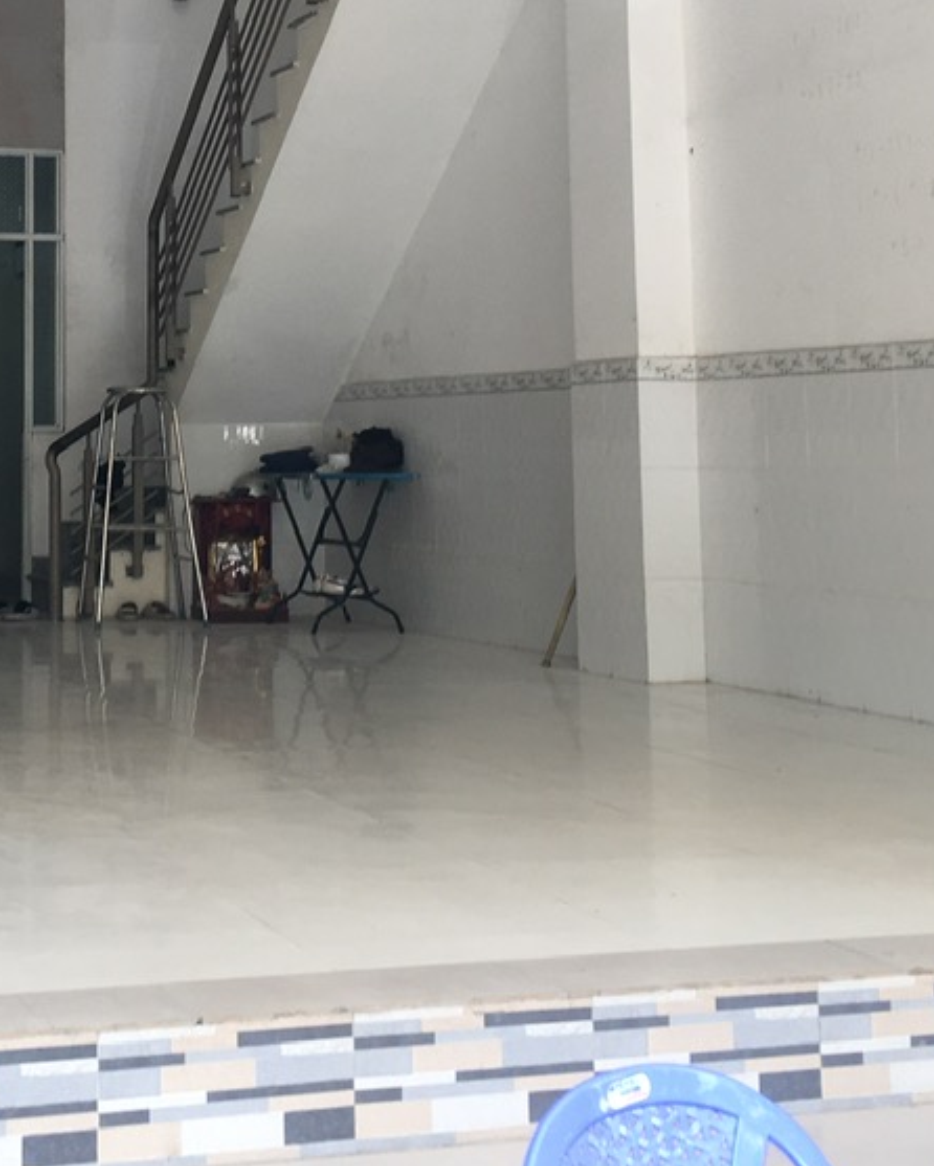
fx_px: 2245
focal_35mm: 65
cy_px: 184
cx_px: 119
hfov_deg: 23.0
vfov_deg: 28.3
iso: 25
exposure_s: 1/100
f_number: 2.2
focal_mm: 4.15
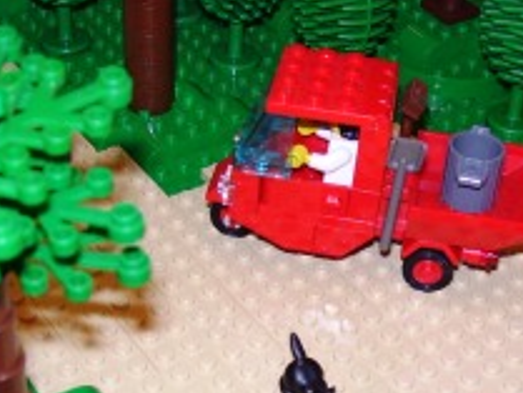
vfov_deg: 18.9
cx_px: 283
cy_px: 338
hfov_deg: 25.3
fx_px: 1164
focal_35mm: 77
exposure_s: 1/60
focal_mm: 6
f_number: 2.7
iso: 80
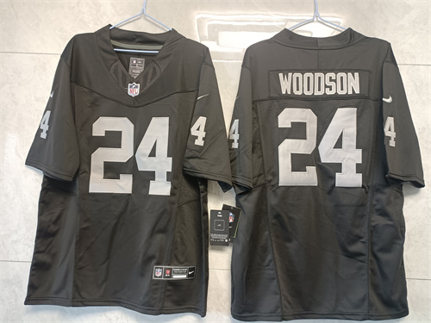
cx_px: 216
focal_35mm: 25
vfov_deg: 54.9
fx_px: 311
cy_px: 162
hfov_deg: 69.4
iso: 778
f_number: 1.79
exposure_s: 1/33.3
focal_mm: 4.75
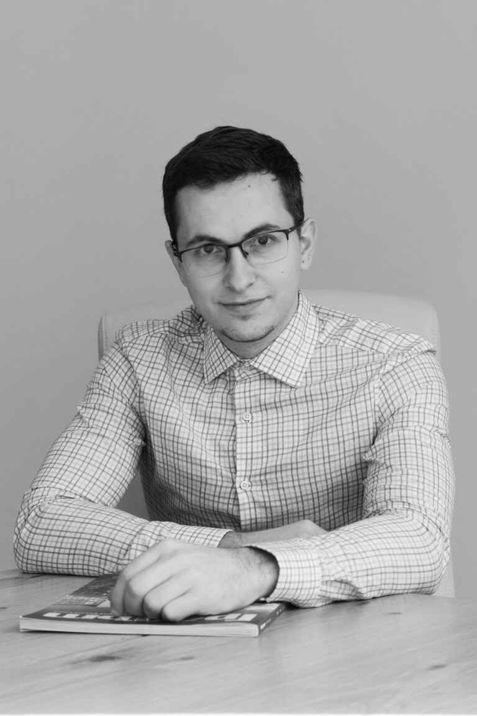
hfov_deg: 18.9
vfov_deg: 28.1
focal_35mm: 72
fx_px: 1431
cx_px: 238
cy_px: 358
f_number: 5.6
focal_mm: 48
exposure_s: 1/60
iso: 200
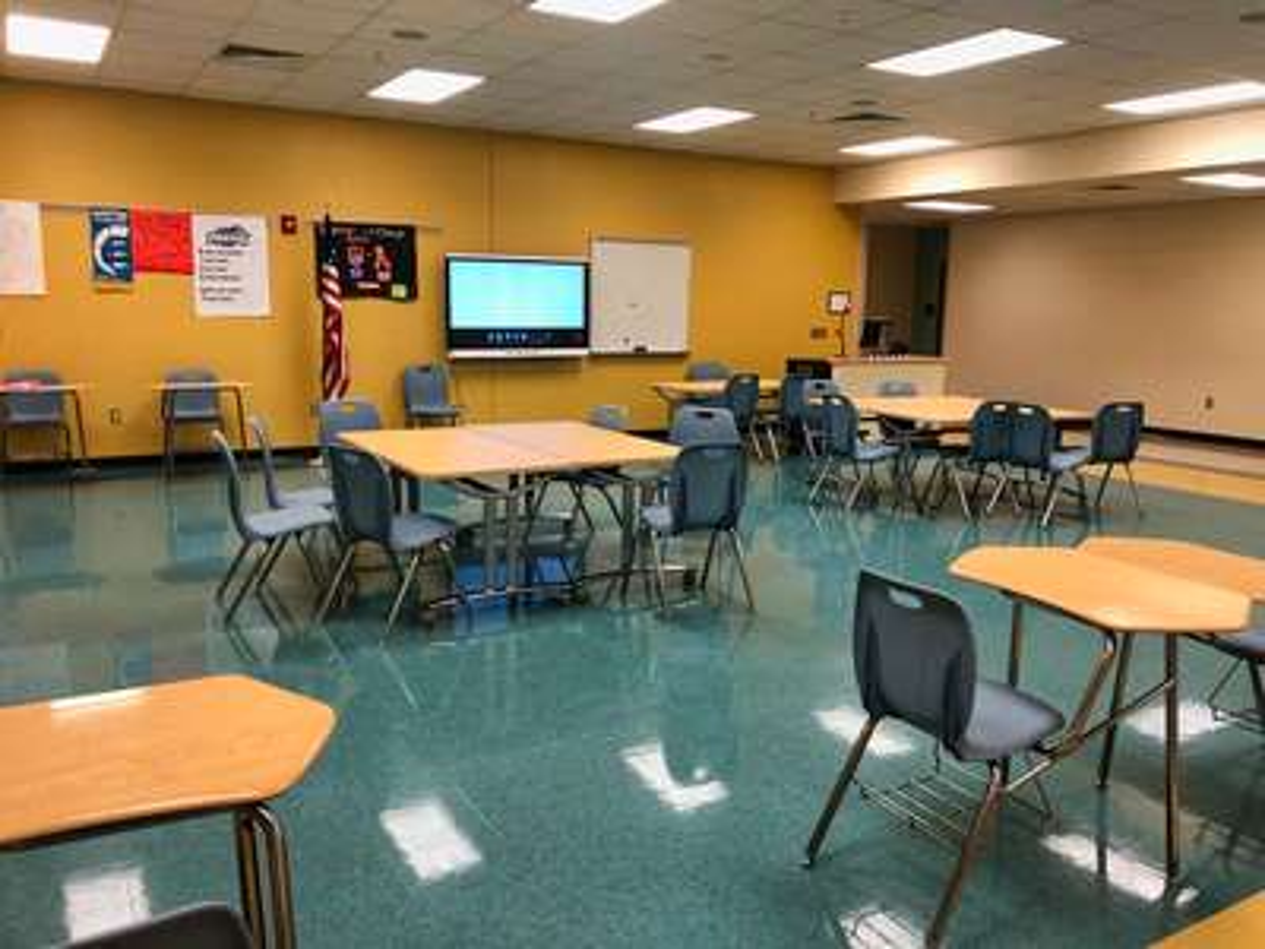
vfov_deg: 49.7
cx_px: 632
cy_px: 474
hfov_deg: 63.4
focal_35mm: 28
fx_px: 1023
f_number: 1.8
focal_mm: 4
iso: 32
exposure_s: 1/30
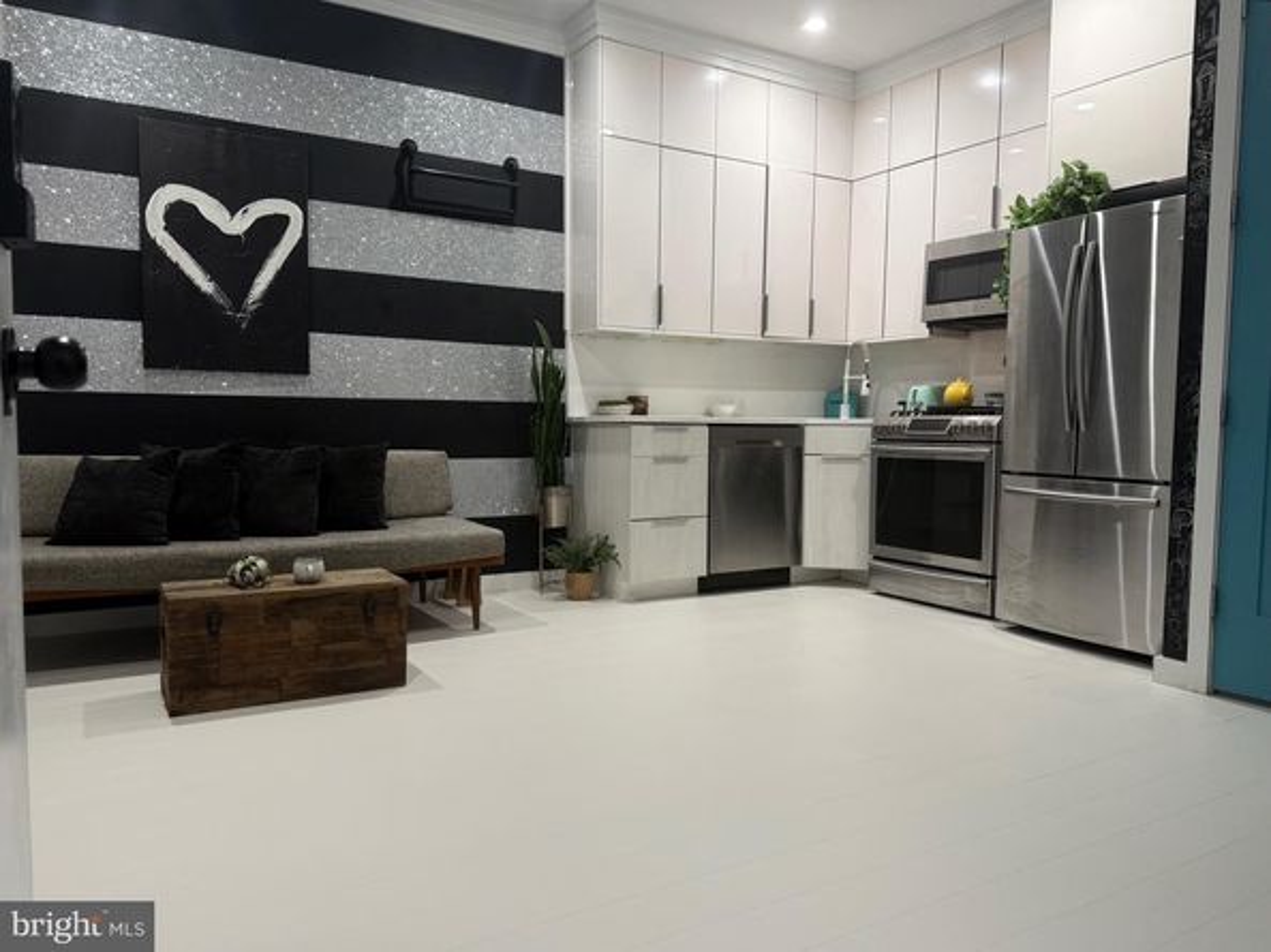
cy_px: 476
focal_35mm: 24
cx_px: 636
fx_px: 881
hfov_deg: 71.6
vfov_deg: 56.8
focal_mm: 6.76
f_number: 1.78
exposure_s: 1/60
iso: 160
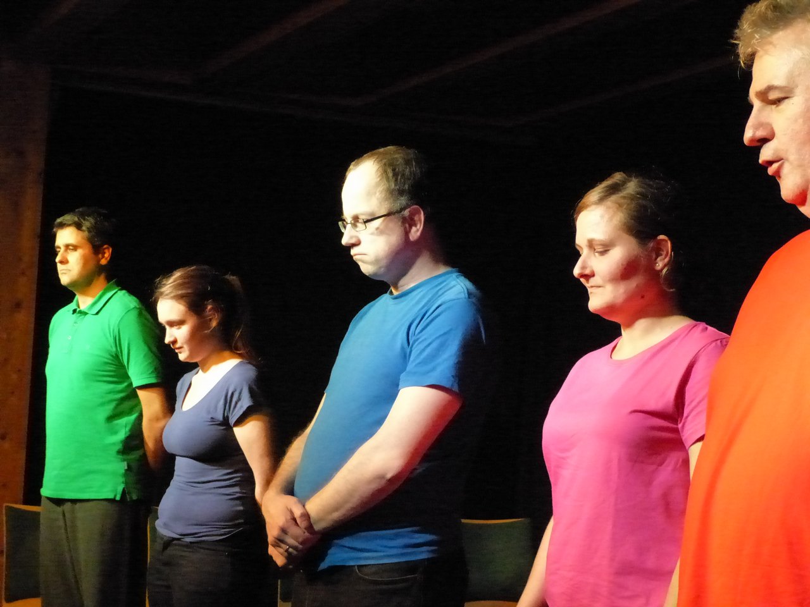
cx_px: 405
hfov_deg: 27.0
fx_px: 1685
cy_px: 304
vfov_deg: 20.4
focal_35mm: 72
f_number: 4
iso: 3200
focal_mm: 13
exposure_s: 1/160
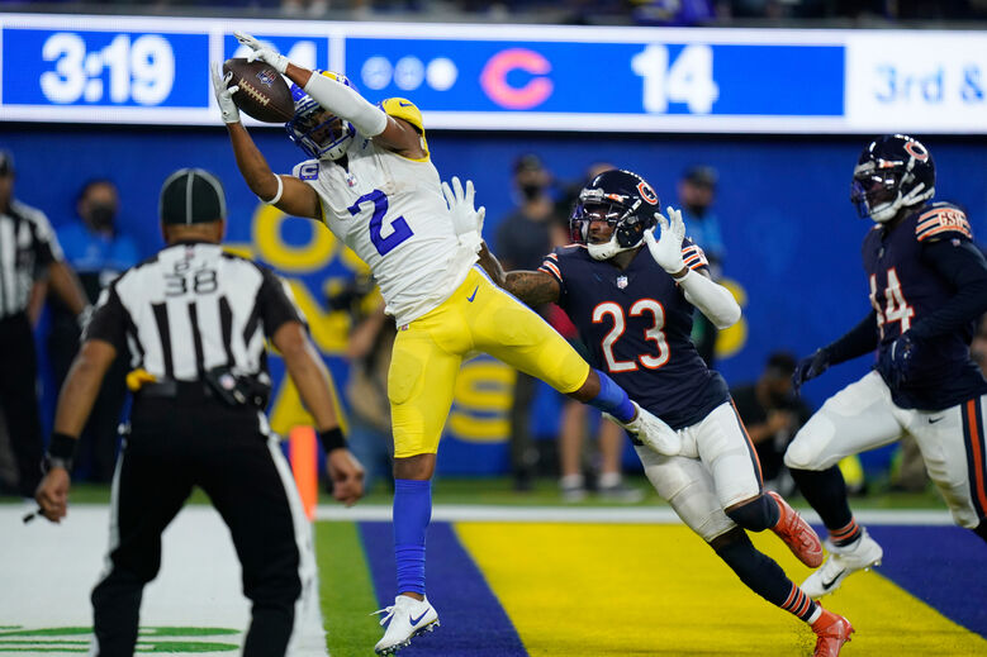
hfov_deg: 5.2
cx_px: 494
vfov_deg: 3.4
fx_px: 10964
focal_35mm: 400
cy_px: 328
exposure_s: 1/3200
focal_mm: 400
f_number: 2.8
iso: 2500
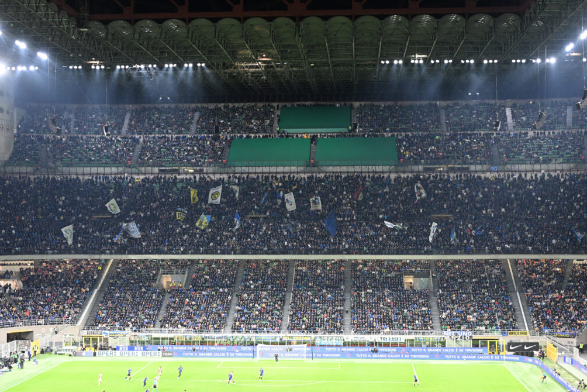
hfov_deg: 38.2
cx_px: 298
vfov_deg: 26.0
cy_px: 195
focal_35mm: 52
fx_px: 848
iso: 3200
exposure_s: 1/200
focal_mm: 51
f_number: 4
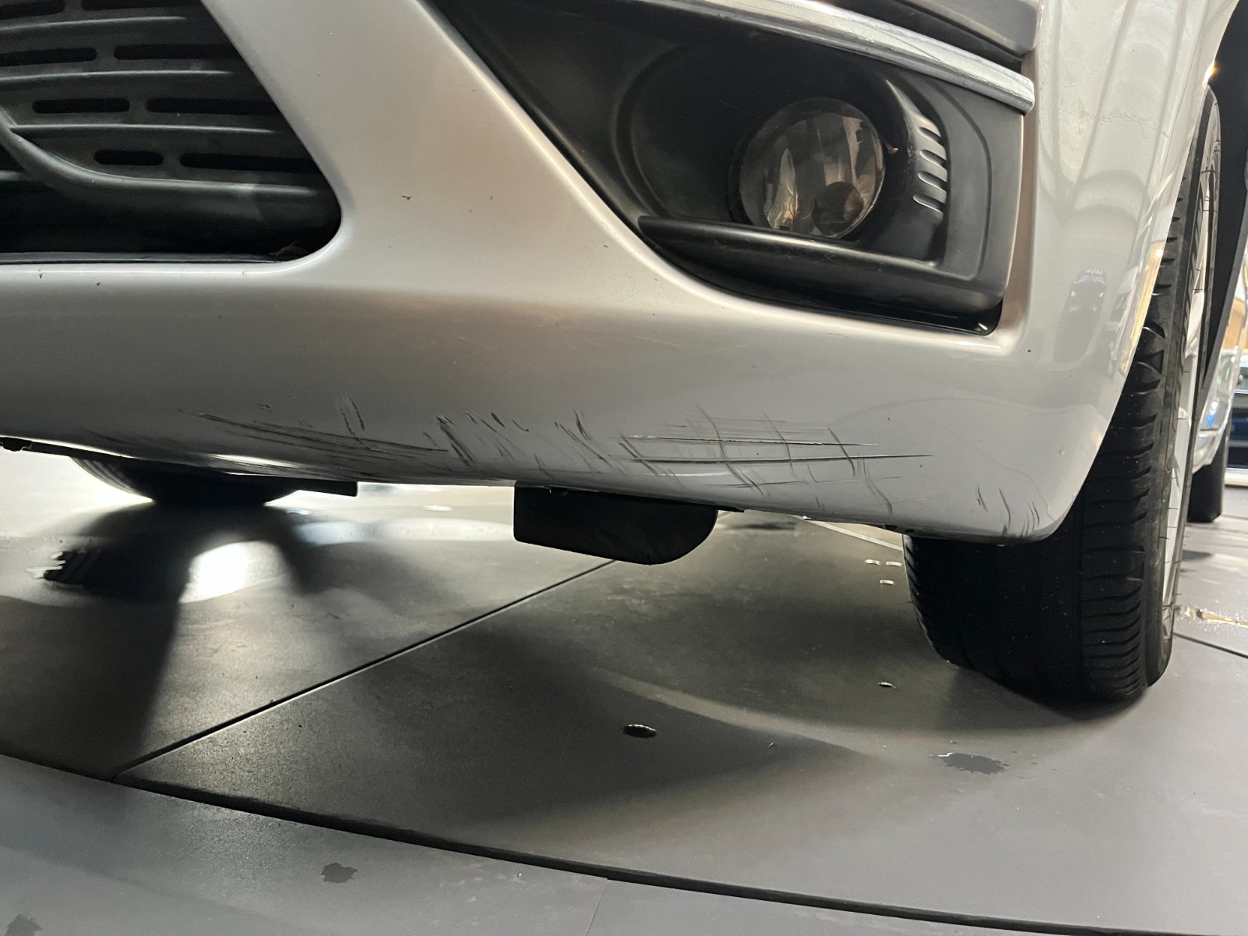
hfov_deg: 67.3
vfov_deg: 53.1
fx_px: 937
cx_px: 624
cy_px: 468
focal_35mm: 26
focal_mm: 5.1
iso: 500
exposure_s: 1/33
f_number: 1.6
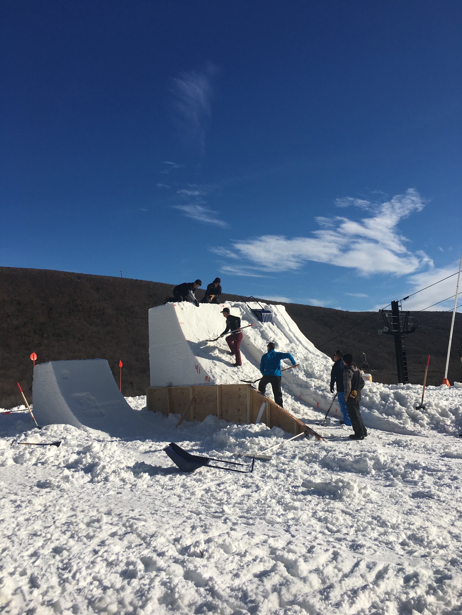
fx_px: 516
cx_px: 231
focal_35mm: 29
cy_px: 308
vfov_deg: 61.7
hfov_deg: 48.2
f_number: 2.2
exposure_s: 1/3344
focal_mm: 4.15
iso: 25
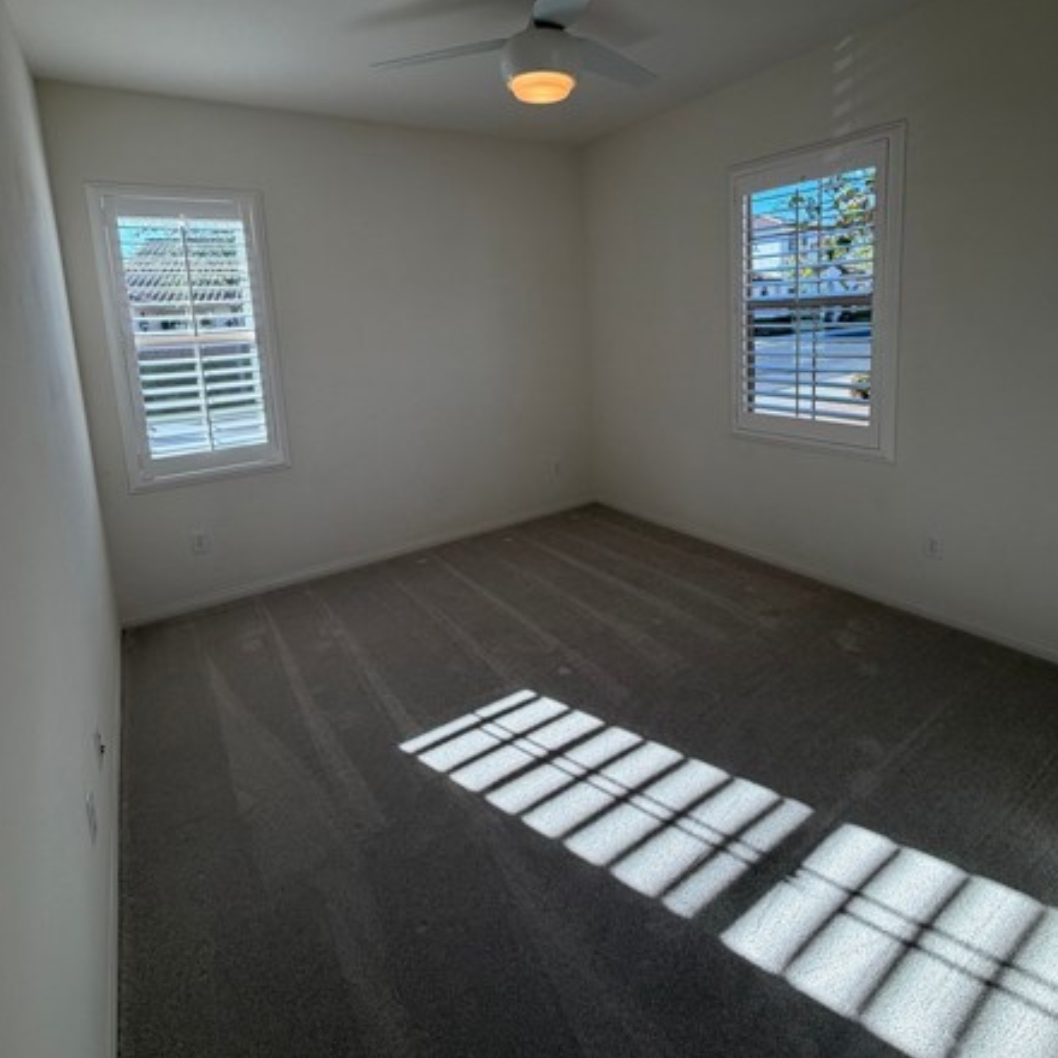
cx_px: 522
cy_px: 406
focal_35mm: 18
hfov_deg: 80.7
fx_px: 622
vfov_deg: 79.5
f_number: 2.2
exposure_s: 1/155
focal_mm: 2.22
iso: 40
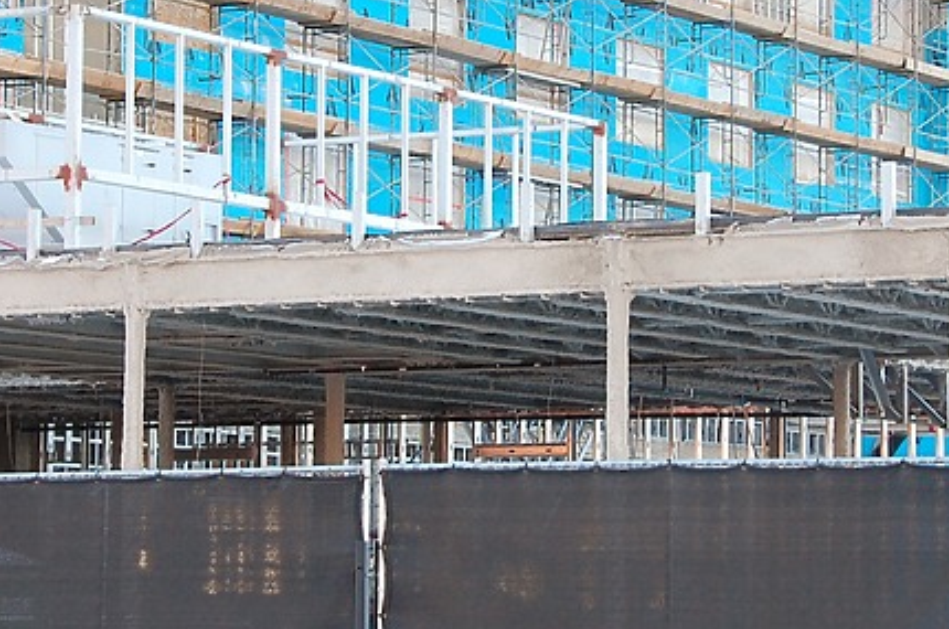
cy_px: 231
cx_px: 422
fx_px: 4131
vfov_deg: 8.7
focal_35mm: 157
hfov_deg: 13.1
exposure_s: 1/100
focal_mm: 50
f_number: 9
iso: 400
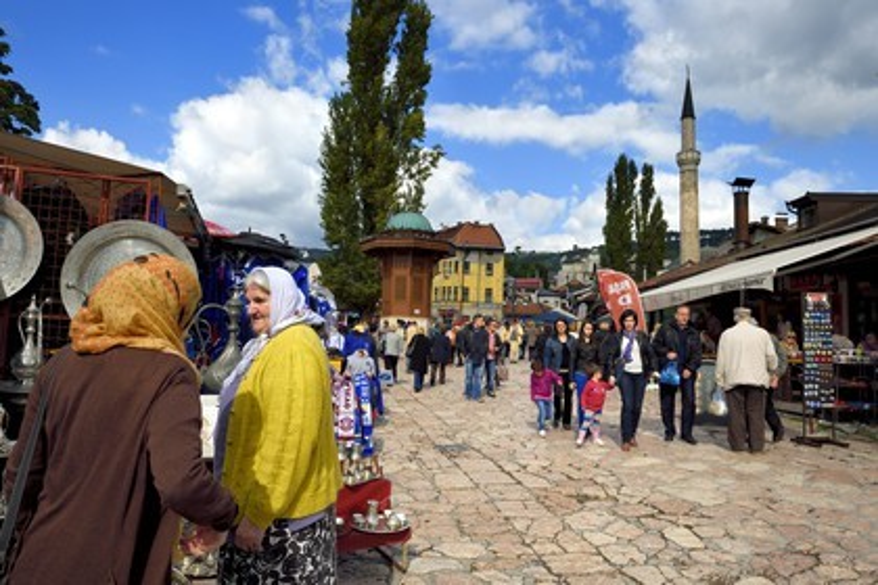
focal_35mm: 24
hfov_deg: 73.7
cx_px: 439
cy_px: 292
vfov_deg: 53.1
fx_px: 585
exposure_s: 1/250
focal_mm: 24
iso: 200
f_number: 13
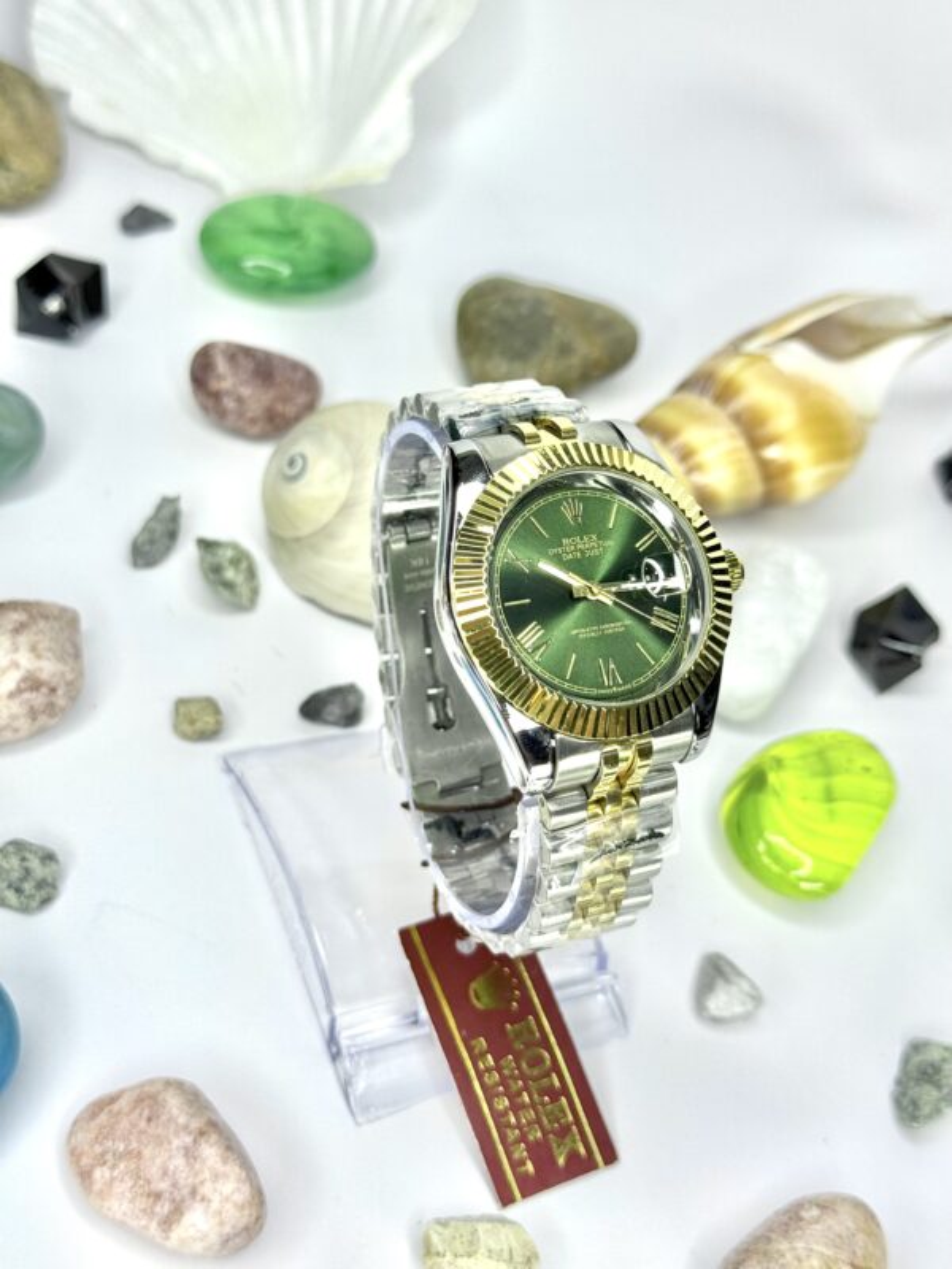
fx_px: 1760
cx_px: 476
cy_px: 634
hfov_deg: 30.3
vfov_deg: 39.7
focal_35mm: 48
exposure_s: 1/379
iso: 80
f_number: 1.78
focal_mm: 6.76
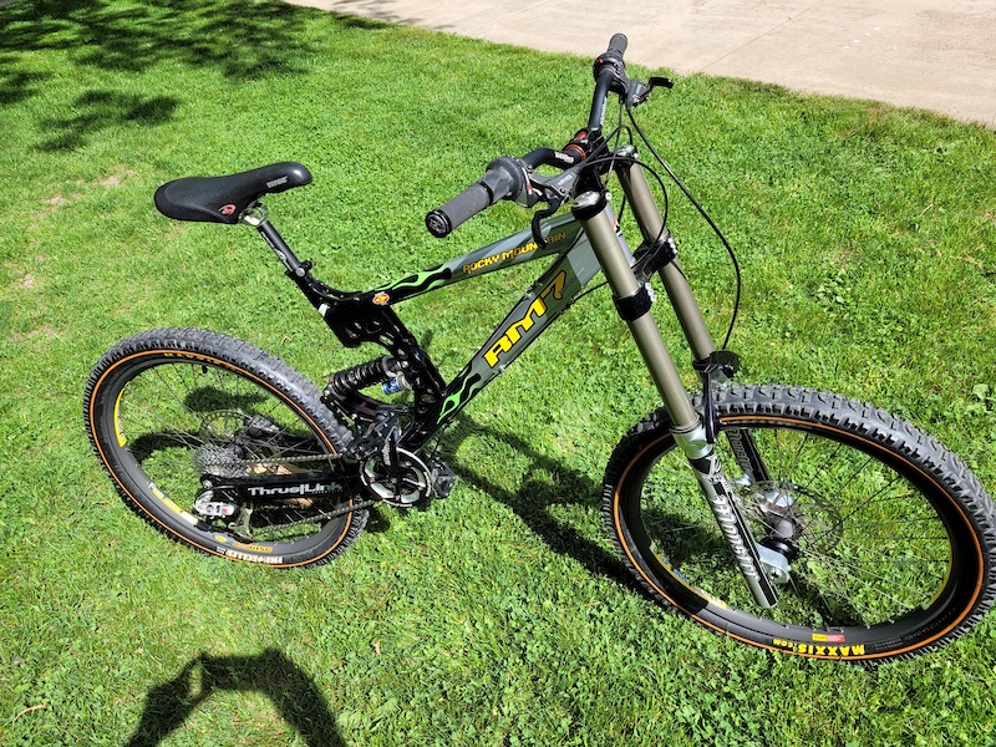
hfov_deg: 67.3
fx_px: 748
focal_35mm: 26
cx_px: 498
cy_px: 374
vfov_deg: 53.1
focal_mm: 5.4
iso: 40
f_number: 1.8
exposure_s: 1/1129
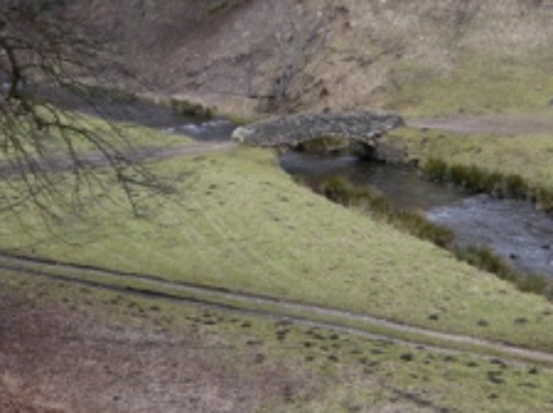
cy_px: 113
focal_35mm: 100
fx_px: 1595
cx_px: 356
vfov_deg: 14.7
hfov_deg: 19.6
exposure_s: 1/60
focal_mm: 26
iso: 160
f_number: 4.7
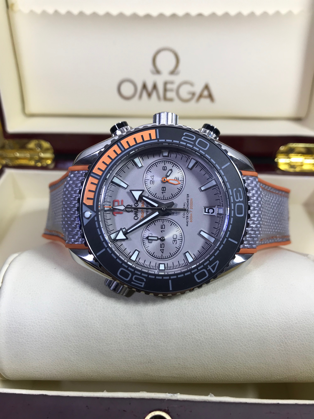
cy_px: 210
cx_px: 157
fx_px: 339
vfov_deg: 63.4
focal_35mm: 28
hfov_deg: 49.7
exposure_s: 1/50
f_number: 1.8
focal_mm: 3.99
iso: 25
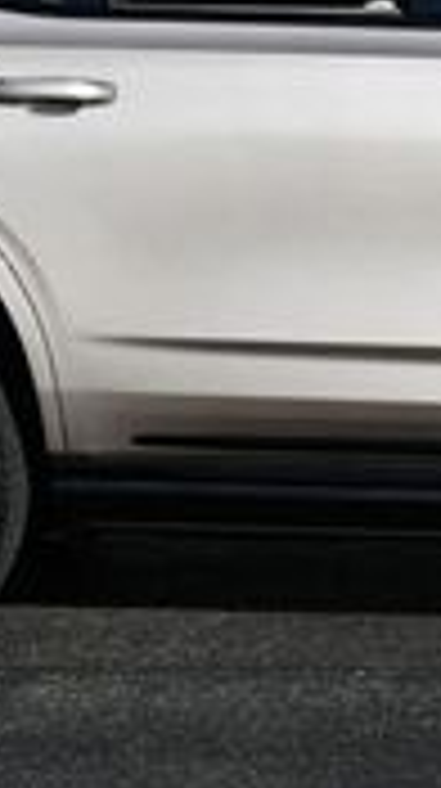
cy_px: -99
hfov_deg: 6.5
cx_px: 472
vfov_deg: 11.5
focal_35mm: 184
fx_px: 3838
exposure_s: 1/320
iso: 100
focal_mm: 24
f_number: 8
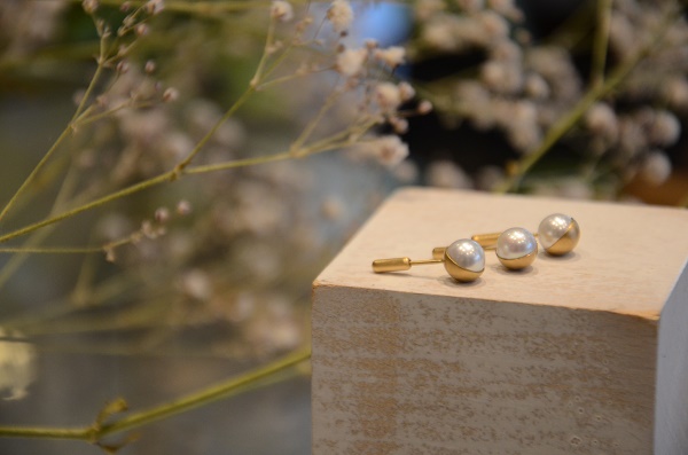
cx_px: 344
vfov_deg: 8.7
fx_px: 3003
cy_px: 228
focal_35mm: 158
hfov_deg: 13.1
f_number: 5.6
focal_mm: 105
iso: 1250
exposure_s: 1/125
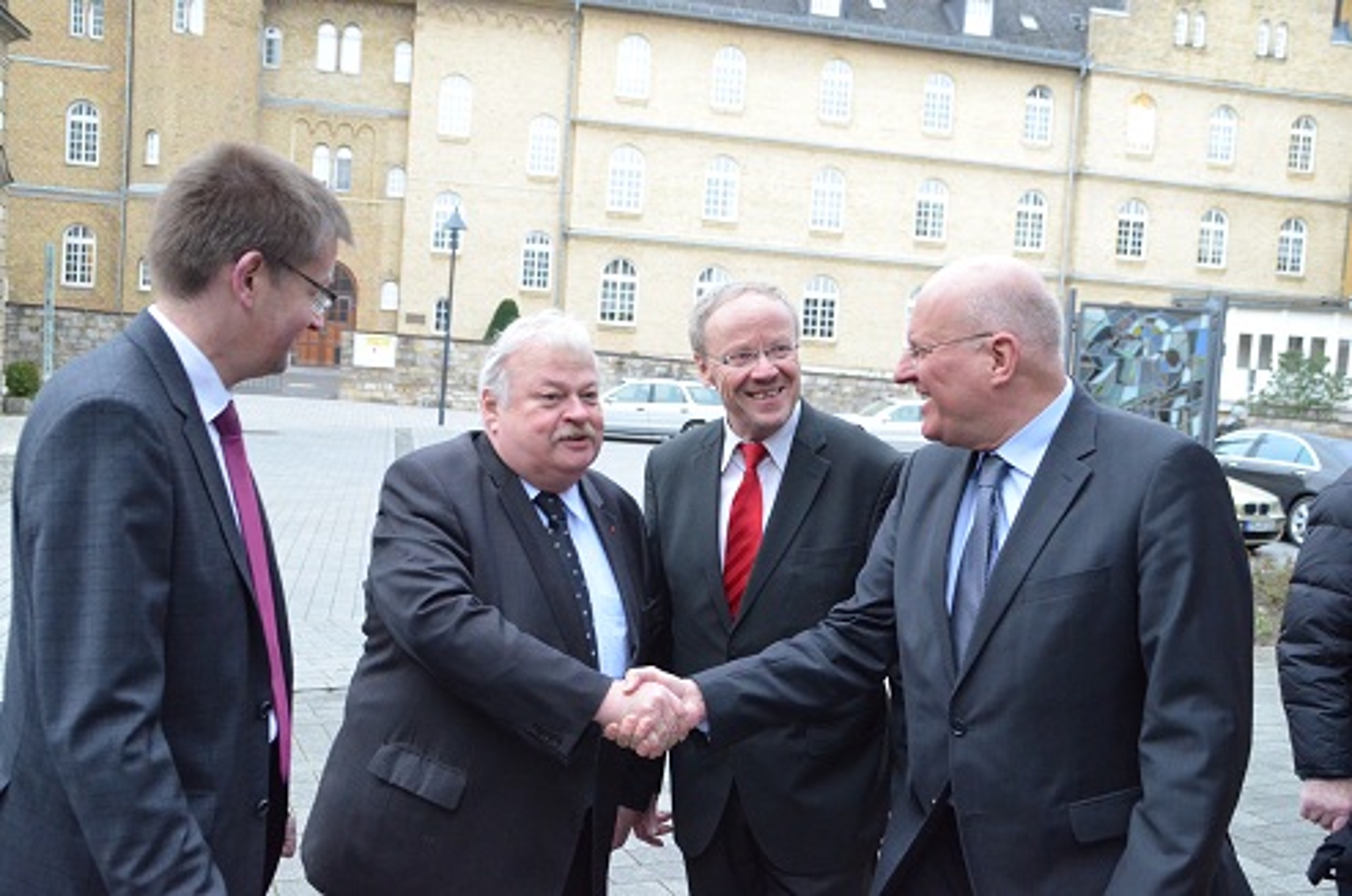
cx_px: 676
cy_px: 448
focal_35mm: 38
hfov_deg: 51.4
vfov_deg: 35.4
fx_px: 1406
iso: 3200
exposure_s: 1/125
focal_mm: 25
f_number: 5.6
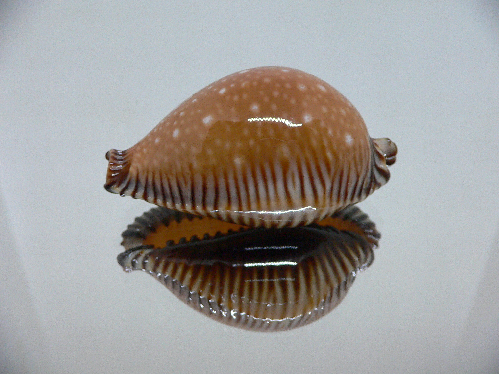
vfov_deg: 40.7
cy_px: 187
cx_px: 250
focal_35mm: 35
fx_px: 505
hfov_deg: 52.6
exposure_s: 1/50
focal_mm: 4.6
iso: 200
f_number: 2.8
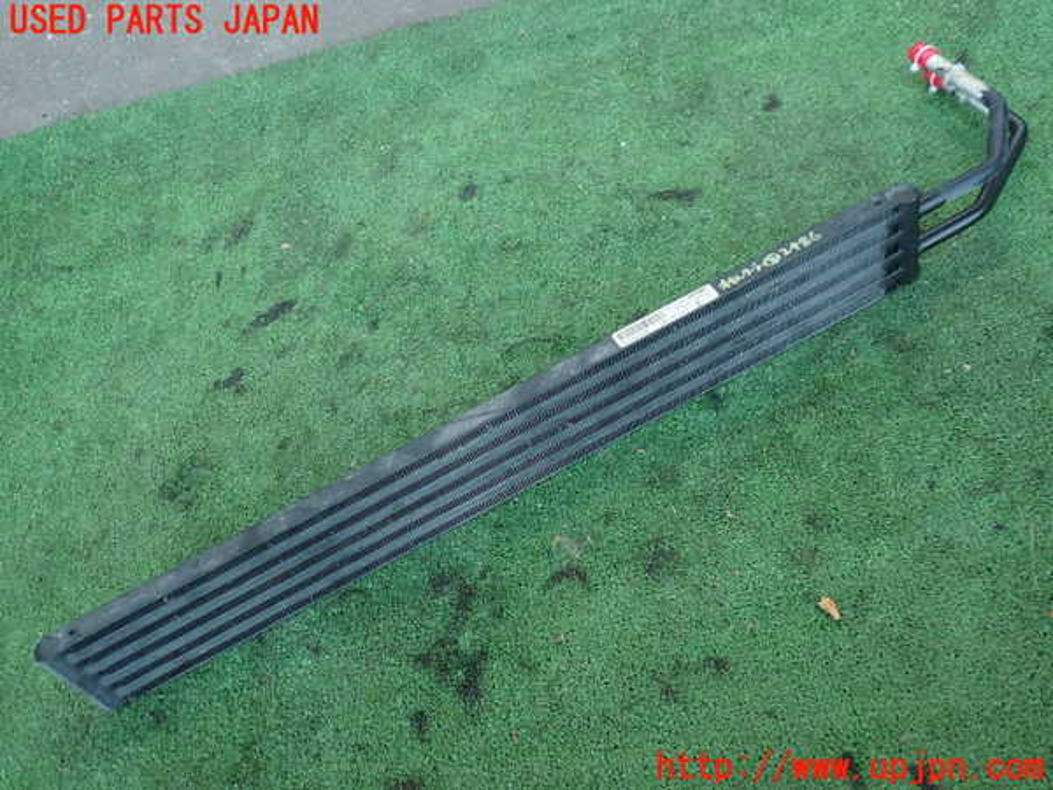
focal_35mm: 32
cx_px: 526
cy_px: 395
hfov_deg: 56.8
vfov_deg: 44.2
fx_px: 973
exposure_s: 1/60
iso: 200
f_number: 2.4
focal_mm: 5.79
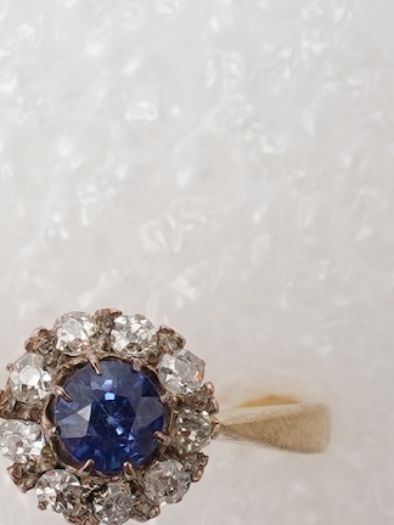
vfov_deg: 10.0
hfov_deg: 7.4
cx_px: -170
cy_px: 272
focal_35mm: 197
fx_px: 2990
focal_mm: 30
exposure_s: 1/125
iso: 320
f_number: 20
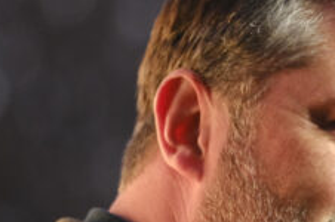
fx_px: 6644
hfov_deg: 2.9
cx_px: 382
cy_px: 176
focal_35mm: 715
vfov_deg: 1.9
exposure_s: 1/250
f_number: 2.8
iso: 1000
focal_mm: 140
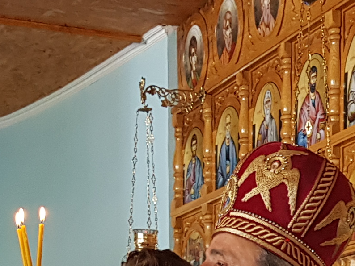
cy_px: 535
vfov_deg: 10.3
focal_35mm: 132
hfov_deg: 14.7
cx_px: 362
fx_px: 1354
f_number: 1.7
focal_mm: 4.2
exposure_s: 1/50
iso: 100
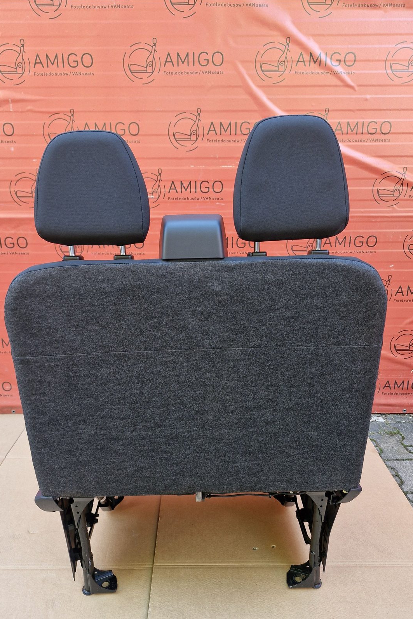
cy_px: 309
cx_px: 200
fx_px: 413
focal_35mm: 24
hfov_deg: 53.1
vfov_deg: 73.7
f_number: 1.8
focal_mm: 5.54
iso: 125
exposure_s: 1/100
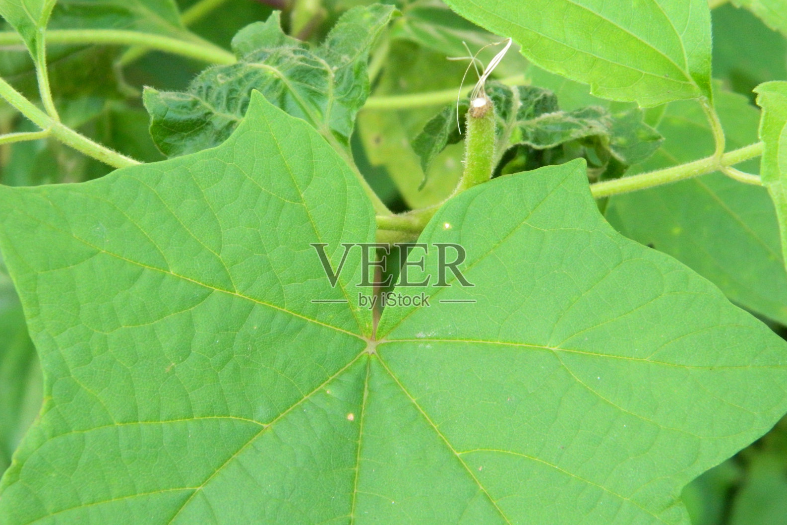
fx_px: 2361
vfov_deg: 12.7
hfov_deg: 18.9
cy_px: 277
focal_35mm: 108
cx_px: 393
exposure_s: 1/50
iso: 400
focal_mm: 18.6
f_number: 4.5
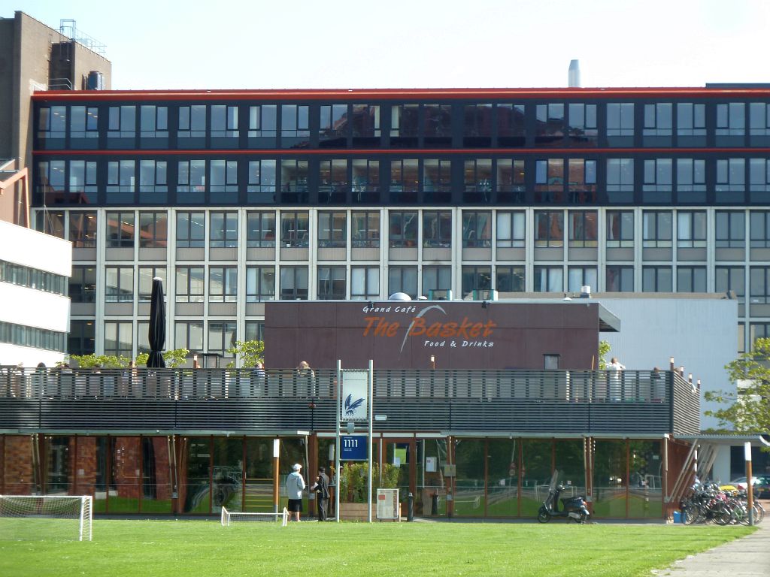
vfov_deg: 10.1
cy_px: 288
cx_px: 385
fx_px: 3270
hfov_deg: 13.4
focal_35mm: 147
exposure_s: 1/160
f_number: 4.5
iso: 80
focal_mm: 24.1
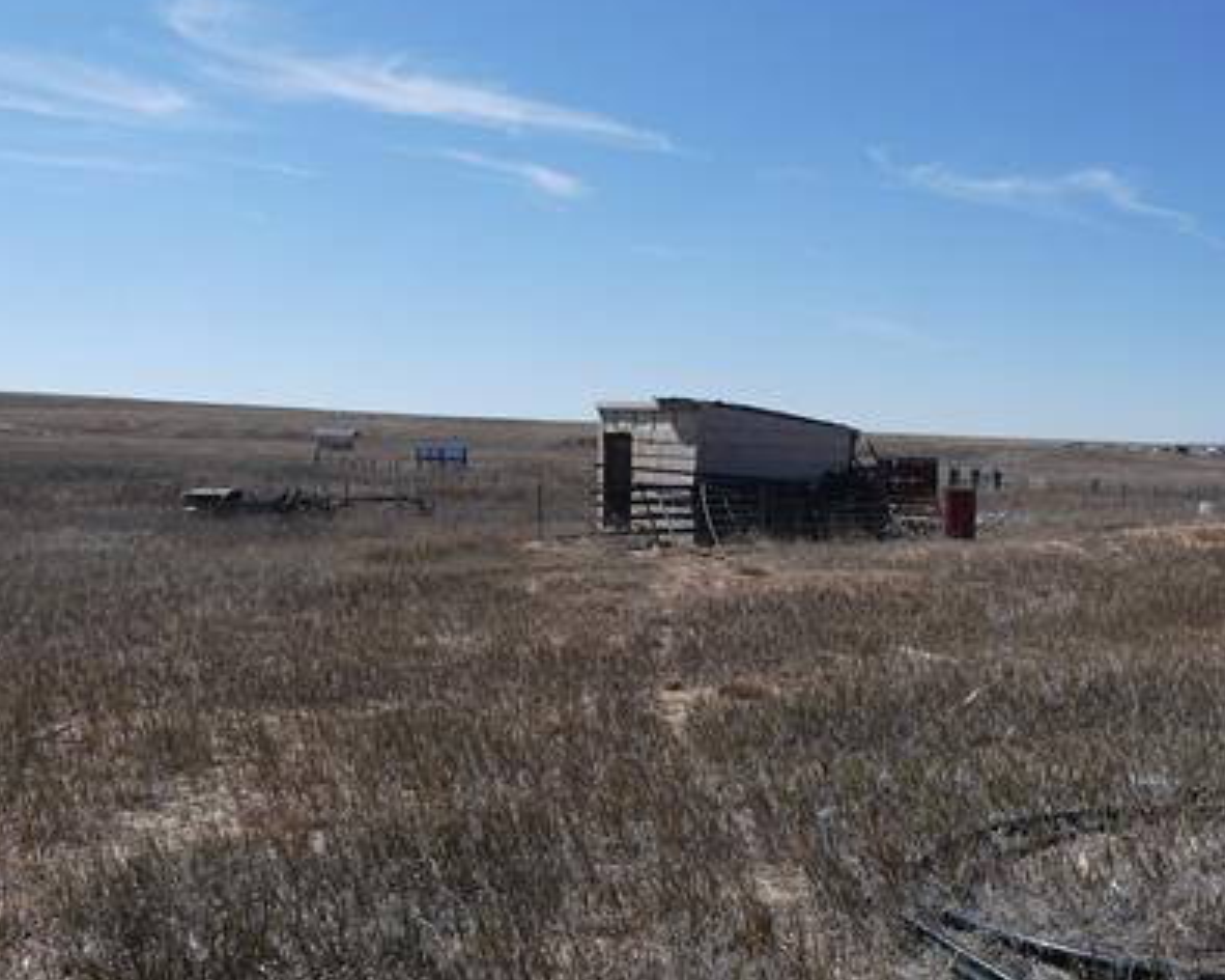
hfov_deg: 47.7
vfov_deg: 39.1
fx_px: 1377
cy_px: 509
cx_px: 731
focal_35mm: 38
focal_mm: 4.3
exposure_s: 1/1000
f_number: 4.5
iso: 80
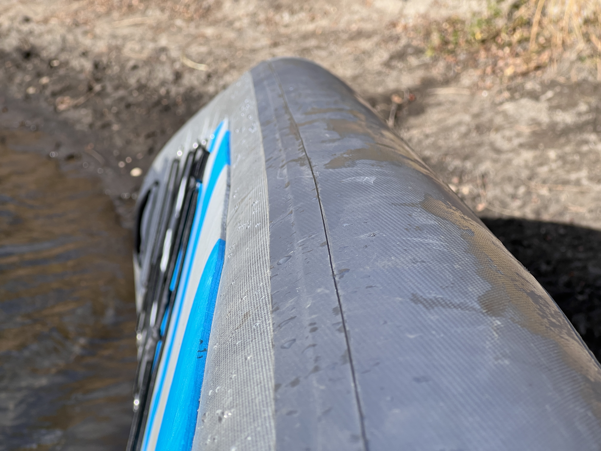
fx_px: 1337
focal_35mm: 77
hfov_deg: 25.3
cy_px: 226
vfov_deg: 19.1
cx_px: 300
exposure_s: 1/338
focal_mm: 9
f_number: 2.8
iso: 32
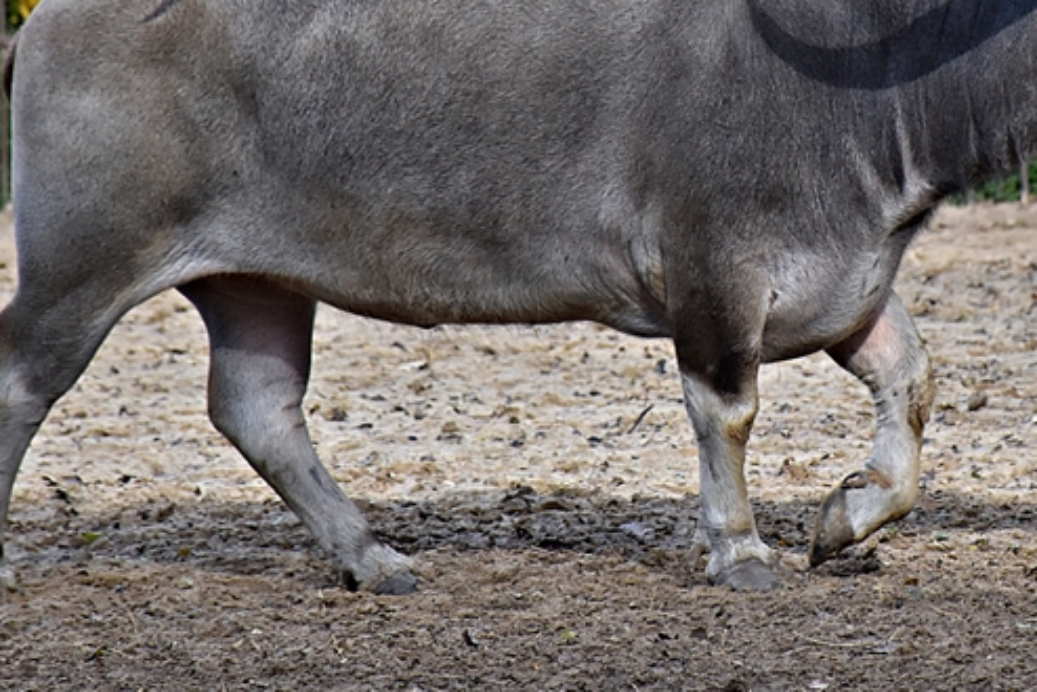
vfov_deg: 3.2
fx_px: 12537
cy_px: 79
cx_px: 756
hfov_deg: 4.7
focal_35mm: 435
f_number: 5.6
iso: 720
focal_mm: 140
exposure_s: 1/1000
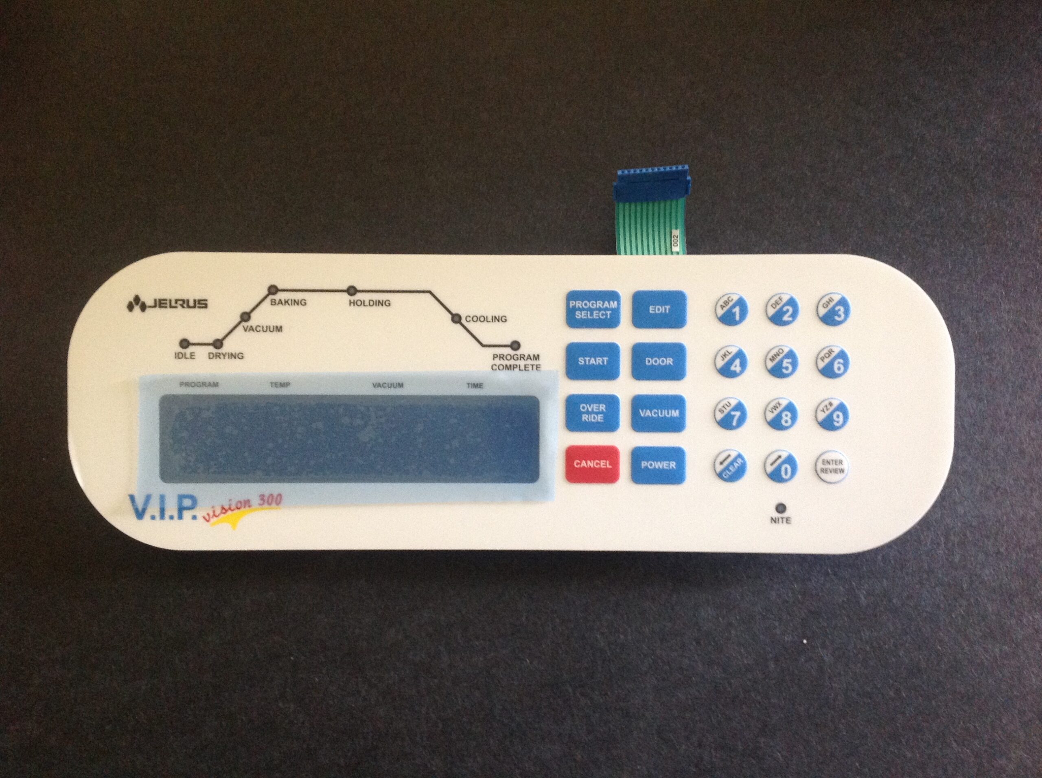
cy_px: 389
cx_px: 521
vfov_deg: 40.6
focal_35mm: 35
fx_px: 1052
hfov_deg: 52.7
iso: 250
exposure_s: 1/15
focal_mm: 4.28
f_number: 2.4
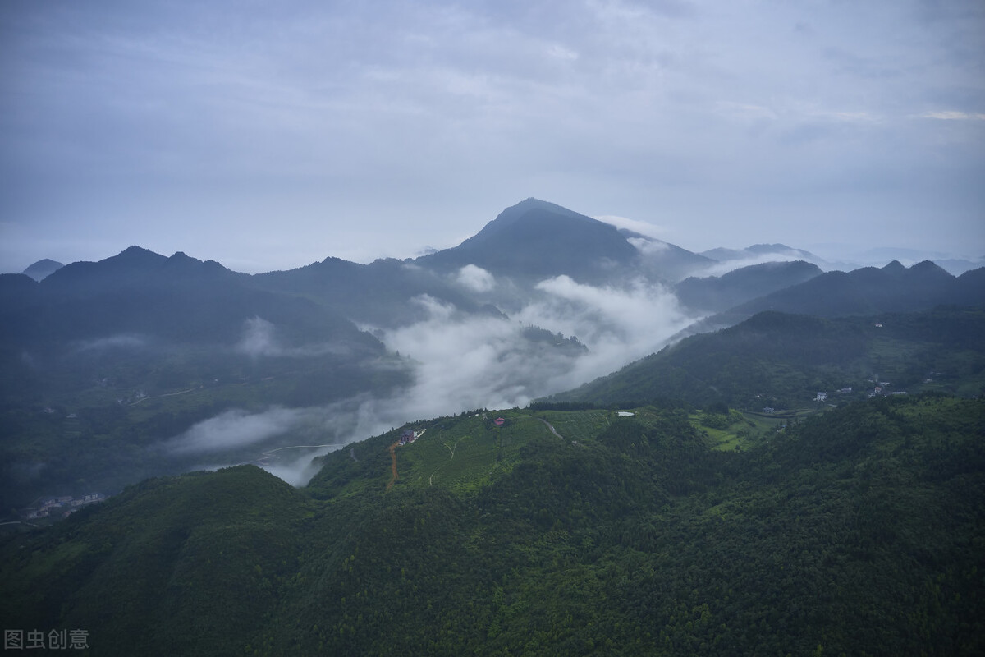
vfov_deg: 46.4
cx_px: 492
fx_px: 766
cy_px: 328
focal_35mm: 28
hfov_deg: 65.5
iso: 100
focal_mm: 10.26
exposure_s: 1/20
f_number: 2.8
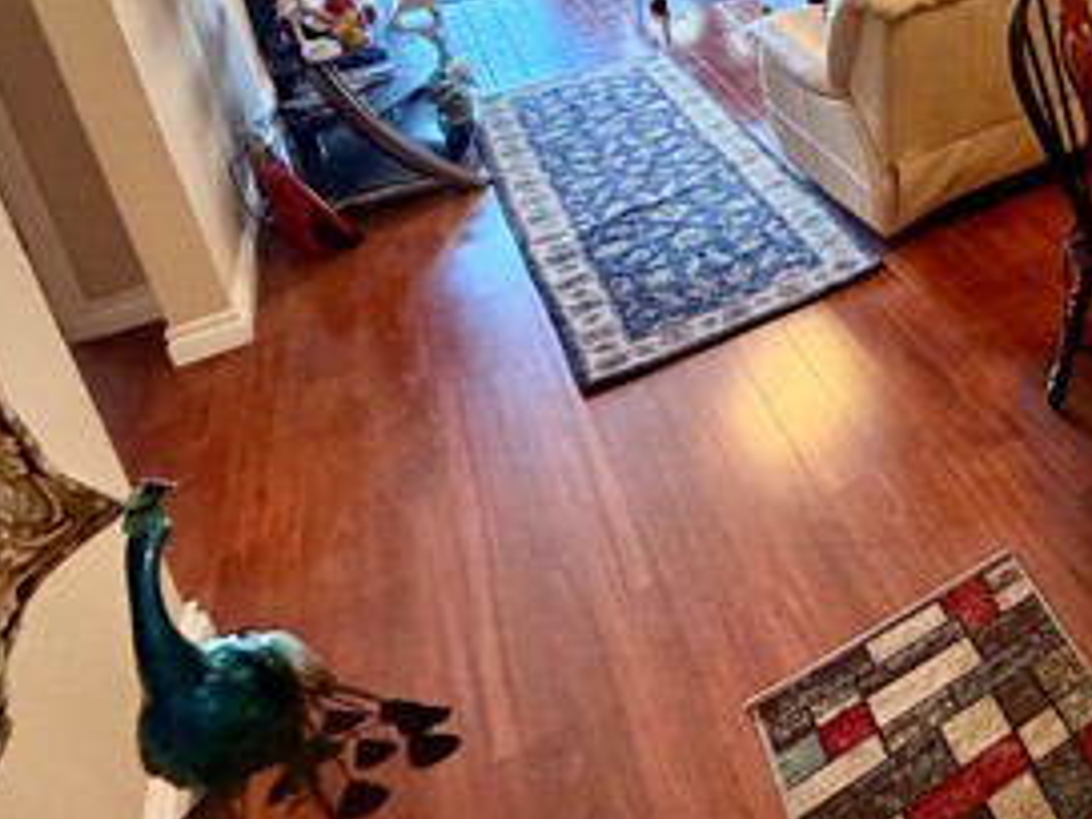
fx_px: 1041
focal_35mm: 33
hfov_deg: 43.0
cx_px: 1204
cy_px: -8
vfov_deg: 38.0
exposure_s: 1/60
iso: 400
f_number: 2.2
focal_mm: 2.22
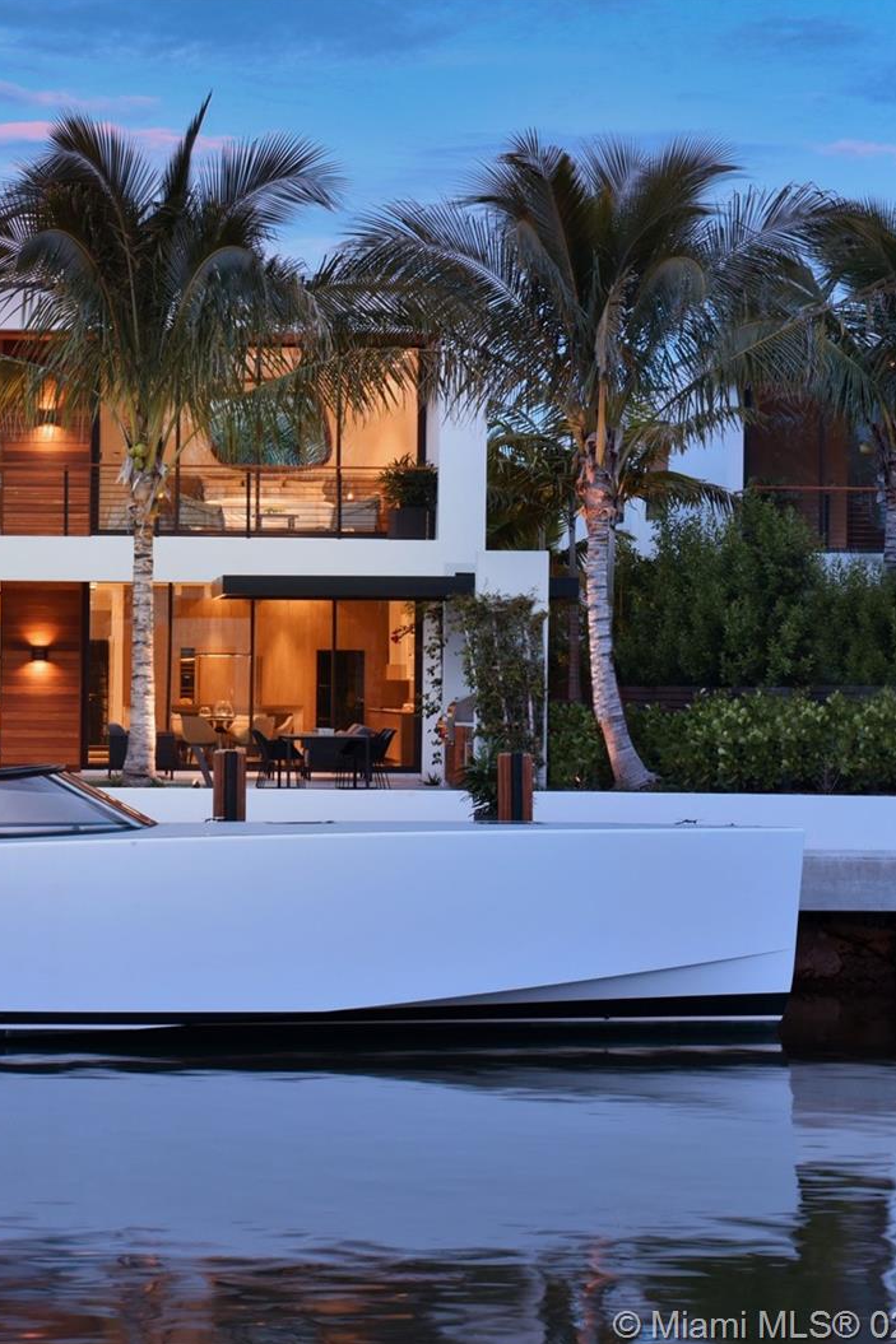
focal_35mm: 94
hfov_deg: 14.3
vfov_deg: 21.7
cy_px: 673
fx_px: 3510
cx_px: 8
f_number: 16
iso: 200
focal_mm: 62
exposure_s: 1/20
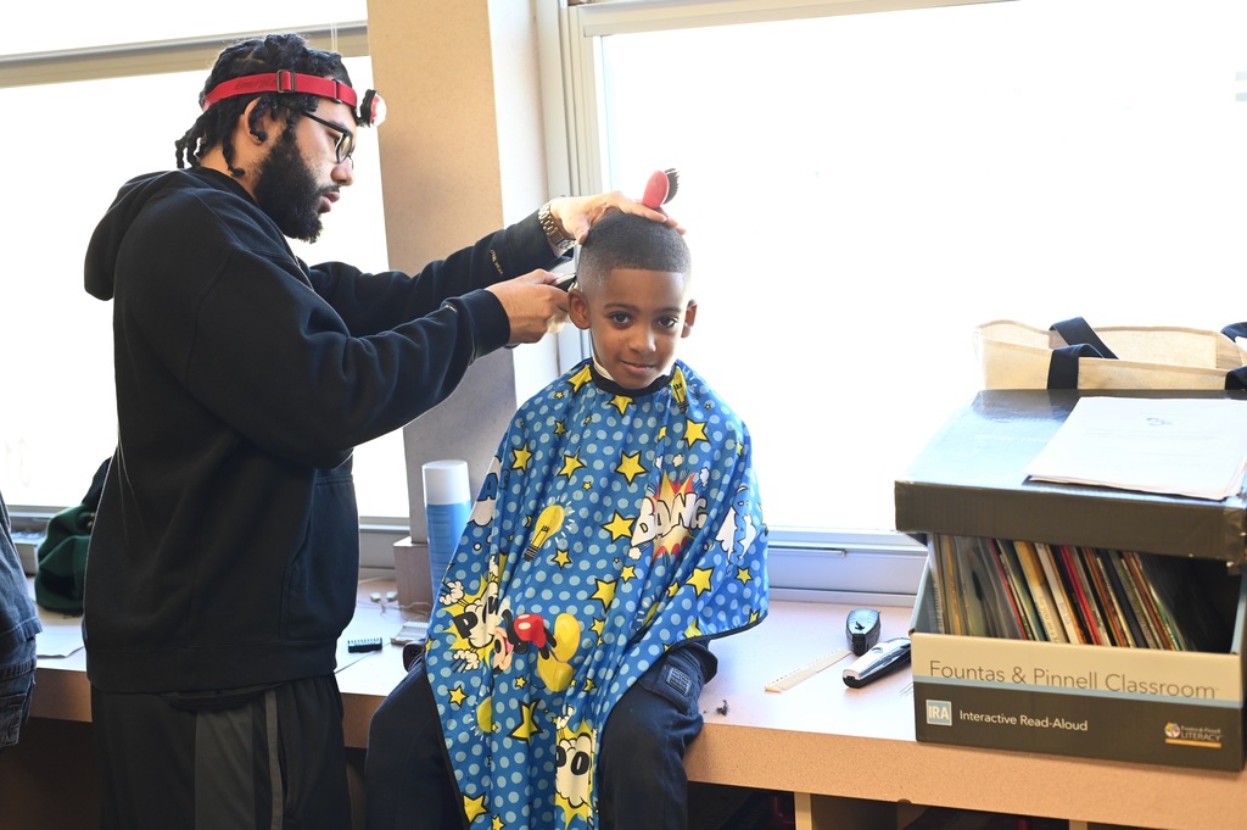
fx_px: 1731
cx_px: 624
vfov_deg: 26.9
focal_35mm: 50
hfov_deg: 39.6
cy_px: 415
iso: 2500
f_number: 2.8
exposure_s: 1/500
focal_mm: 50
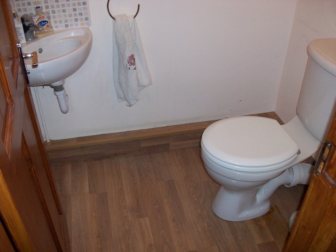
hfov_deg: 54.0
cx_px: 168
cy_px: 126
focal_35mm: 34
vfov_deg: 41.8
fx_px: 330
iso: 160
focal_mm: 5.7
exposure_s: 1/60
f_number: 2.8
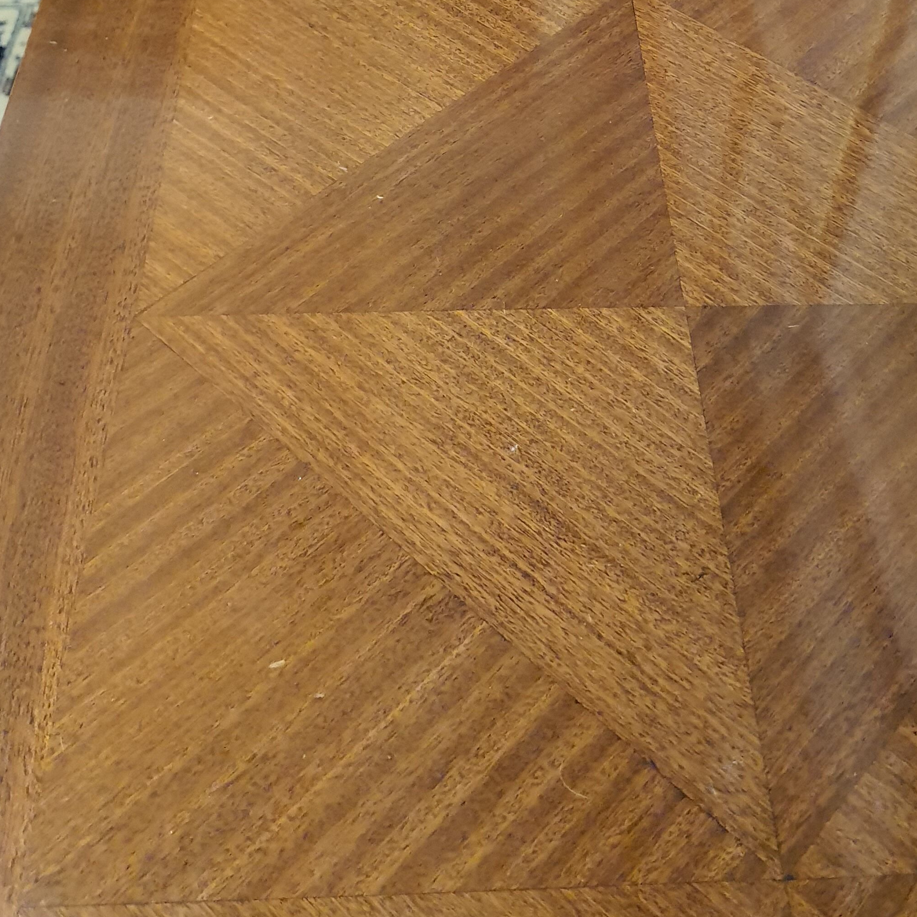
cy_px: 132
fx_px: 1379
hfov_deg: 36.7
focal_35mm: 46
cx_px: 540
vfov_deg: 35.1
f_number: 1.7
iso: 800
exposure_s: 1/50
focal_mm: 4.32
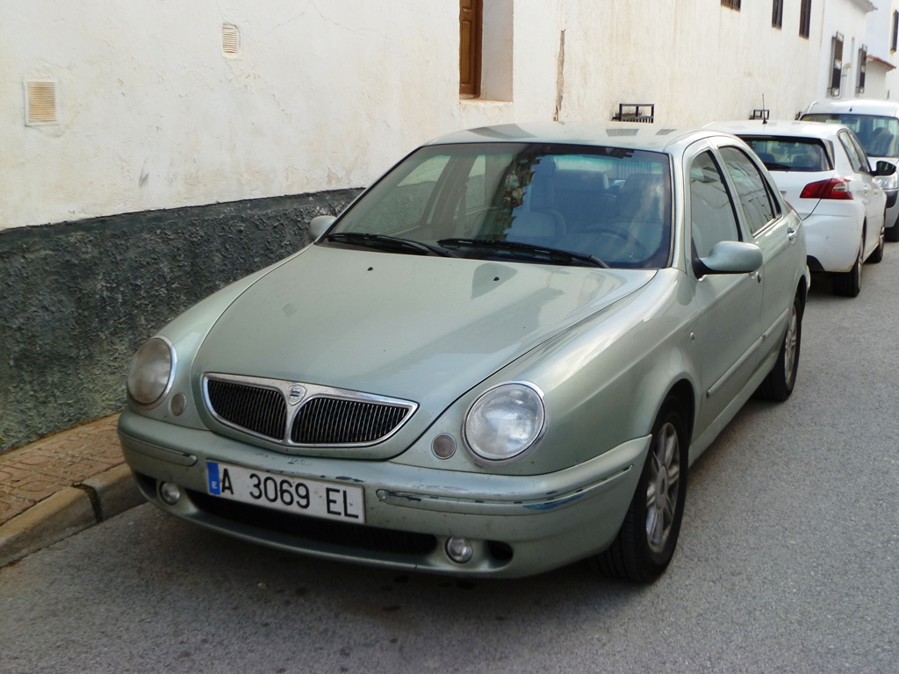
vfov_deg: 39.7
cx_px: 450
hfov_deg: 51.4
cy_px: 337
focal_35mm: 36
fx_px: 935
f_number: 3.6
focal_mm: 6.5
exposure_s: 1/80
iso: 80
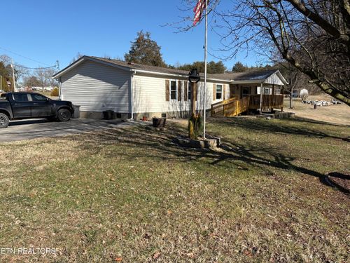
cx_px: 175
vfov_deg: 53.1
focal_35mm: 26
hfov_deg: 67.3
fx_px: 263
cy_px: 132
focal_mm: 5.96
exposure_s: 1/2865
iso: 50
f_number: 1.6
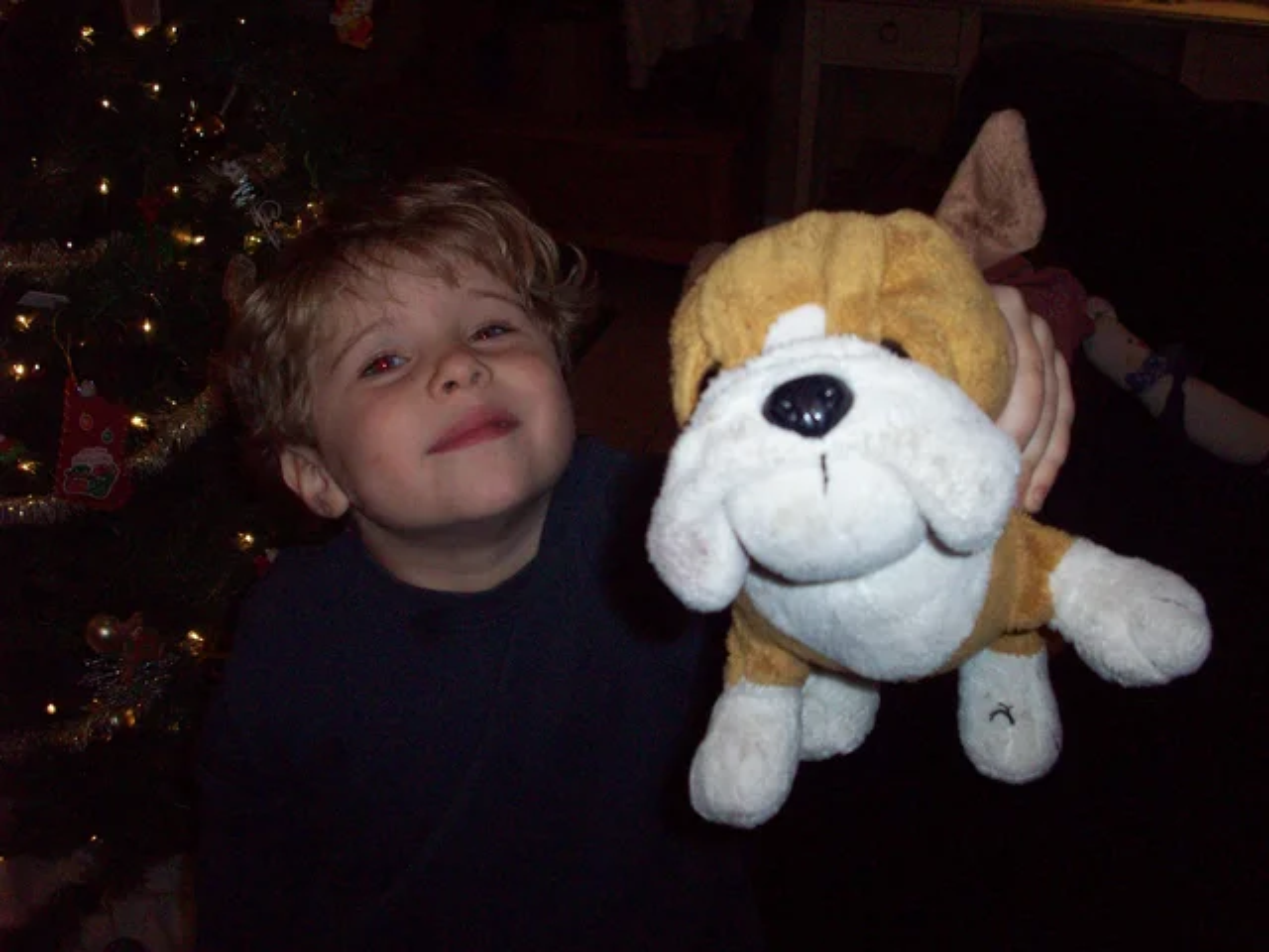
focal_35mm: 37
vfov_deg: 38.7
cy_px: 476
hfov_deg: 50.1
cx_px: 634
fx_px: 1356
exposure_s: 1/64
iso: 200
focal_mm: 6.2
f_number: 2.8
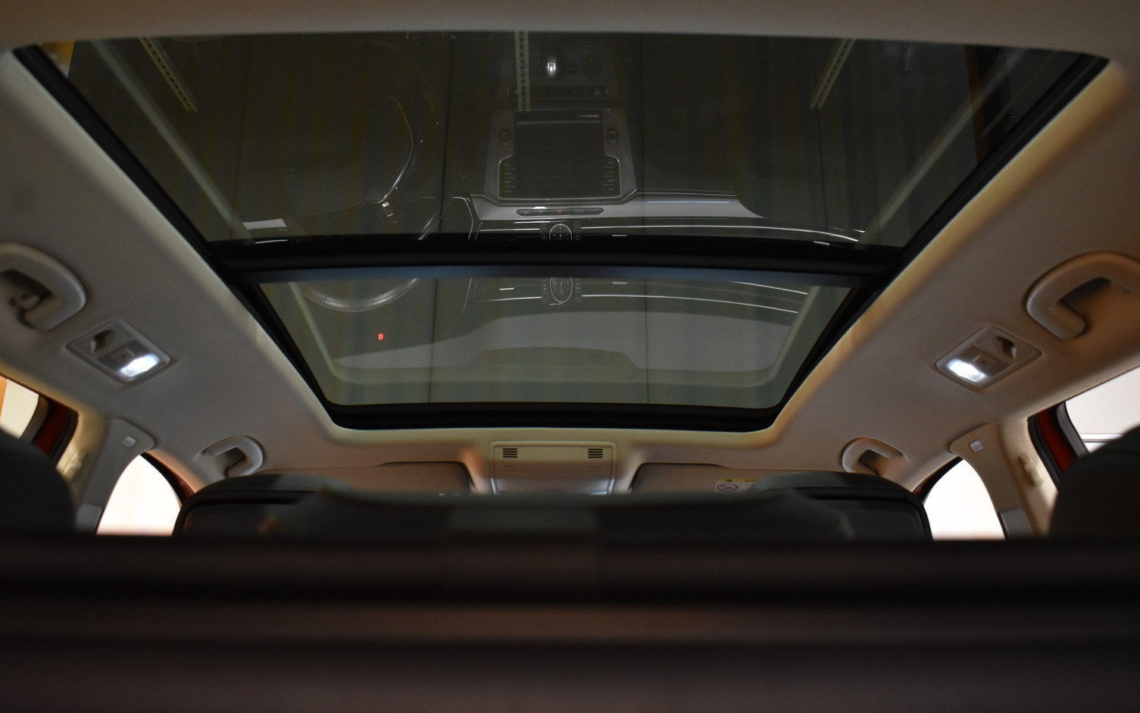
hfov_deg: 55.9
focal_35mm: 35
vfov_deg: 36.7
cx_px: 559
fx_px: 1073
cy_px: 314
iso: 1250
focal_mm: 21
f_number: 5.6
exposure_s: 1/30
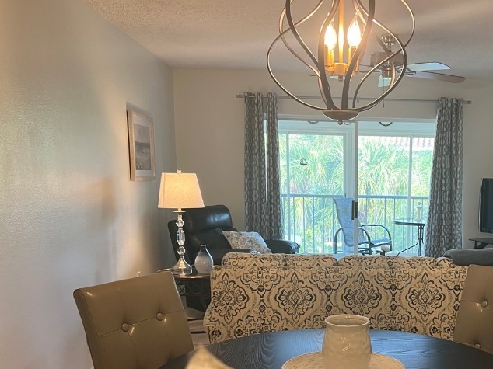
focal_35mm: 42
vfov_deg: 33.6
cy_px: 277
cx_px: 379
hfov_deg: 43.2
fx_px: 598
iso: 100
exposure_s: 1/60
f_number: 1.5
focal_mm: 5.7
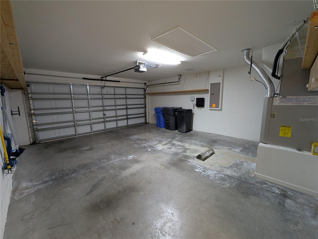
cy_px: 120
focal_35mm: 13
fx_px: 120
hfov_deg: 106.1
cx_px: 159
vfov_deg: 90.1
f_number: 2.2
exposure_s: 1/24
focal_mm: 1.95
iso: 260
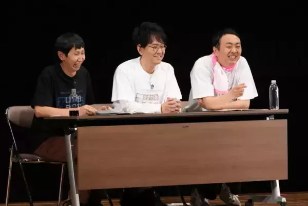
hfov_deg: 6.1
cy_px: 103
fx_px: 2900
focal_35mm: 339
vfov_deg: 4.1
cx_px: 154
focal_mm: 226
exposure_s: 1/200
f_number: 6.3
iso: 4000
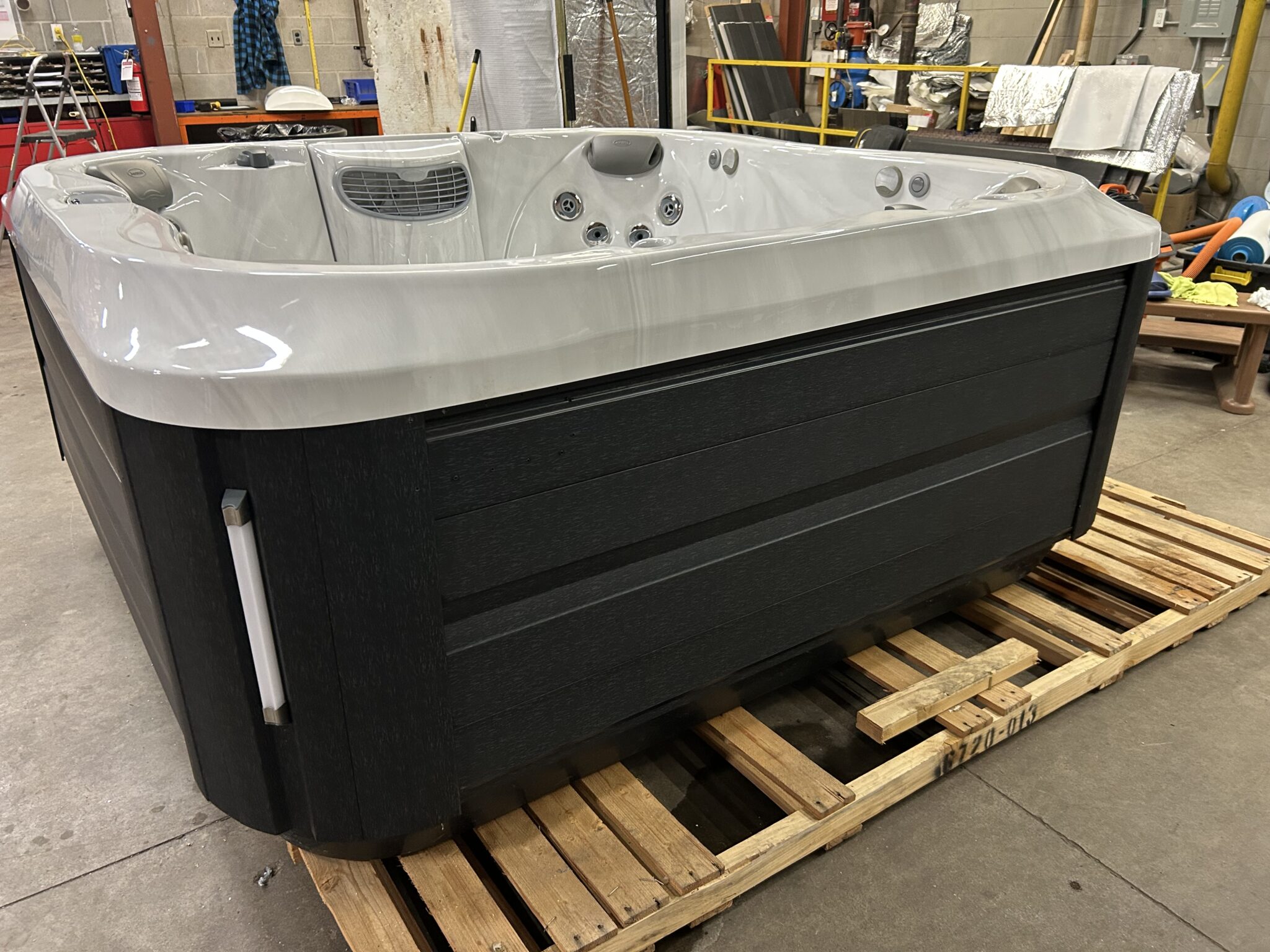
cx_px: 635
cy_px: 476
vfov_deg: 53.1
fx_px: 954
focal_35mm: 26
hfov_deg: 67.3
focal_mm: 5.7
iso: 250
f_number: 1.5
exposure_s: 1/60
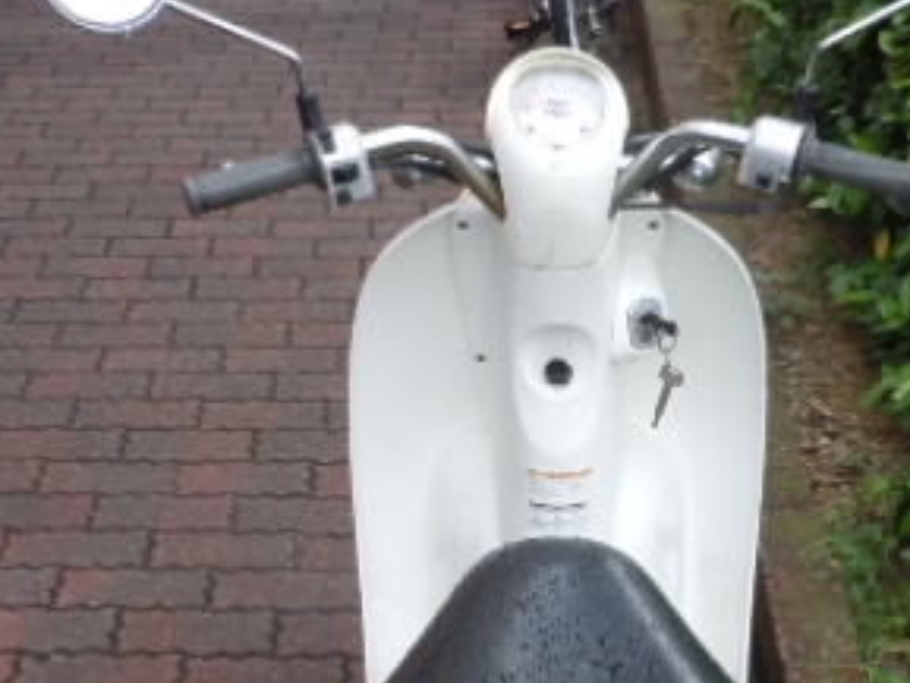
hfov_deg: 31.1
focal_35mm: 62
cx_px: 529
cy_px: 441
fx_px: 1631
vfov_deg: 23.6
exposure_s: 1/60
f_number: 3.7
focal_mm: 5
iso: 100
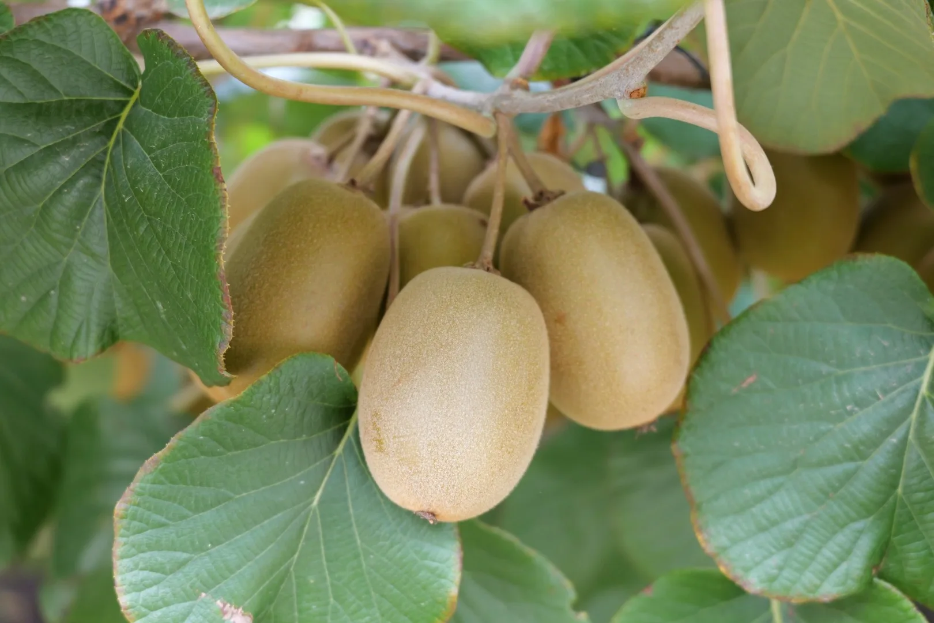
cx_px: 467
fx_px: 1453
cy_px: 312
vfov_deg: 24.2
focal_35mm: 56
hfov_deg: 35.6
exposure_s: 1/60
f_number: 5.1
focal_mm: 56
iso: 1250
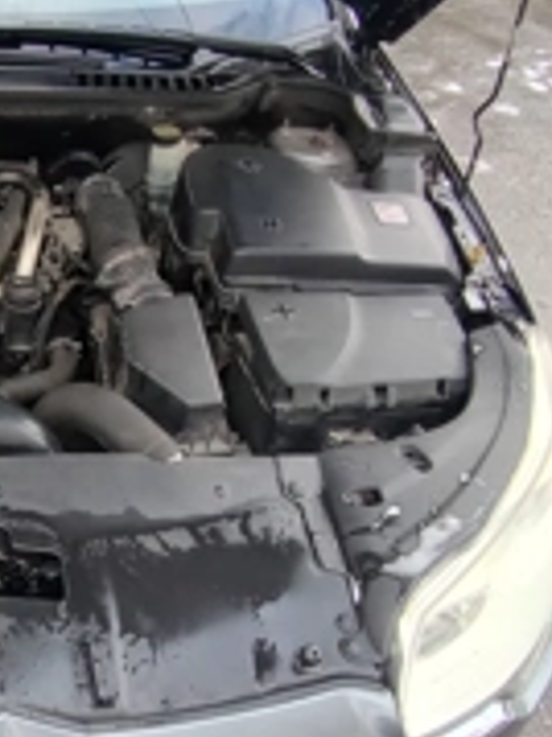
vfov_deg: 48.6
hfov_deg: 33.5
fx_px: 809
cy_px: 453
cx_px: -33
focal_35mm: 38
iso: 130
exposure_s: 1/50
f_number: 2.2
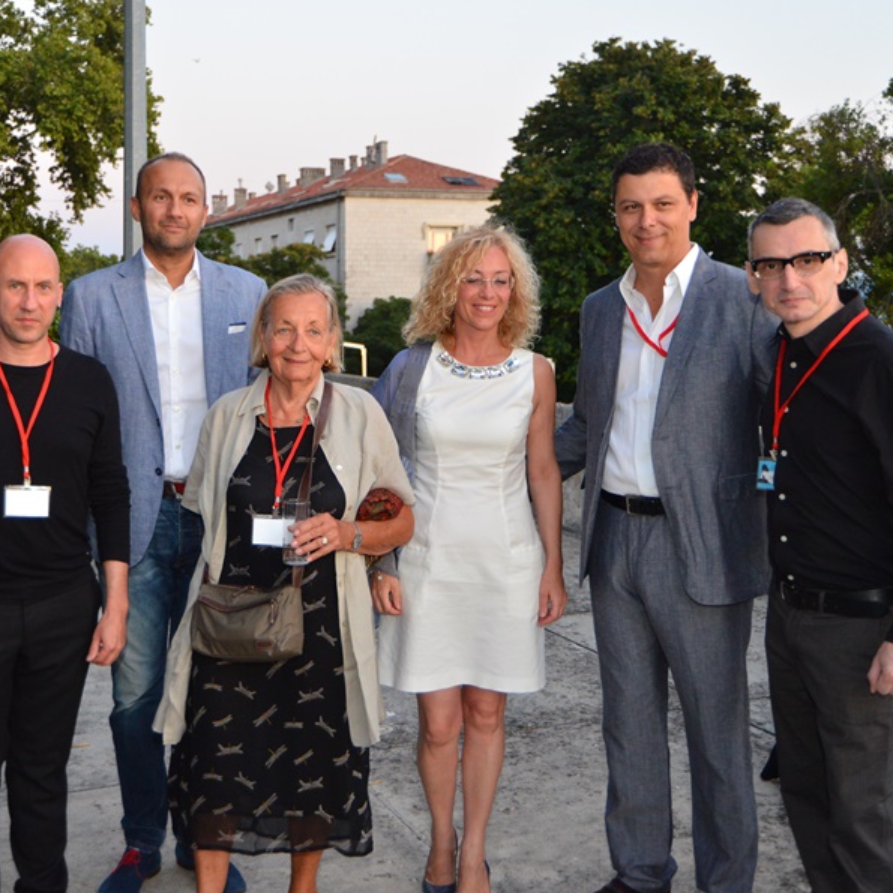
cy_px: 445
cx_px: 329
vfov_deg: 37.6
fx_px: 1313
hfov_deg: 37.3
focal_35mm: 45
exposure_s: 1/200
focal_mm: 35
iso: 2500
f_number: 5
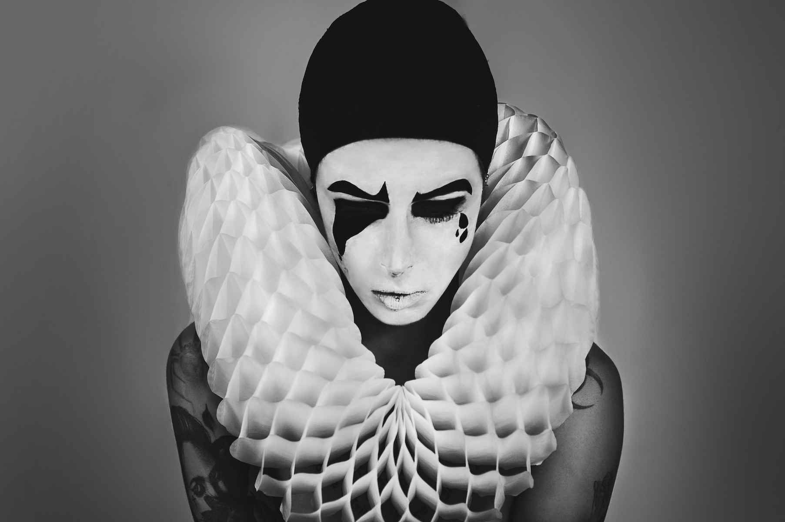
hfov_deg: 27.0
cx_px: 392
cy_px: 261
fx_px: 1634
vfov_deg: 18.1
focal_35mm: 75
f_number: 4
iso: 100
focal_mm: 50
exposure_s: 1/100
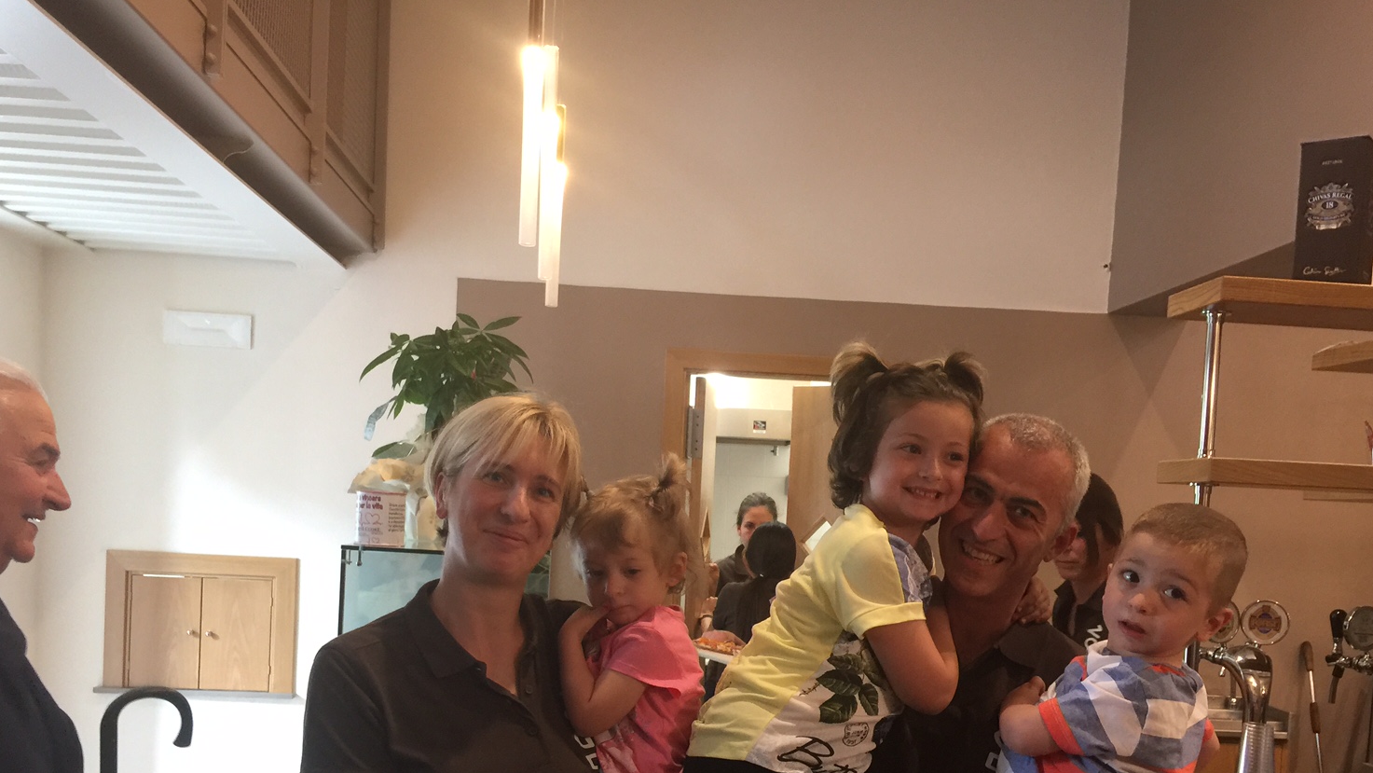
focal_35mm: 35
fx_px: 1274
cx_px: 701
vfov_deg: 33.2
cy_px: 563
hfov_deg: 56.6
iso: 100
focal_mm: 4.15
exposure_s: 1/17
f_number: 2.2
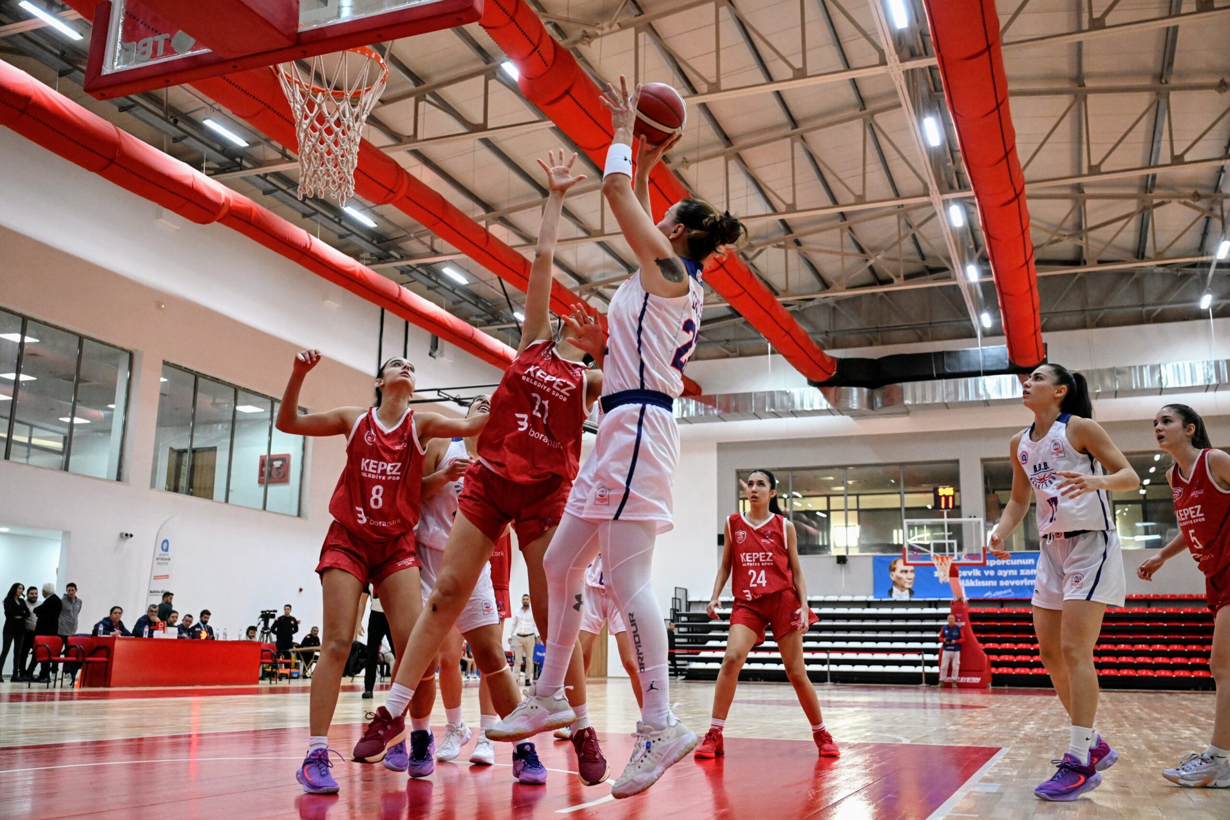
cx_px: 615
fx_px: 1179
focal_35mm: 34
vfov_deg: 38.4
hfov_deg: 55.1
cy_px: 410
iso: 6400
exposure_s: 1/640
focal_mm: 34.5
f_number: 3.5
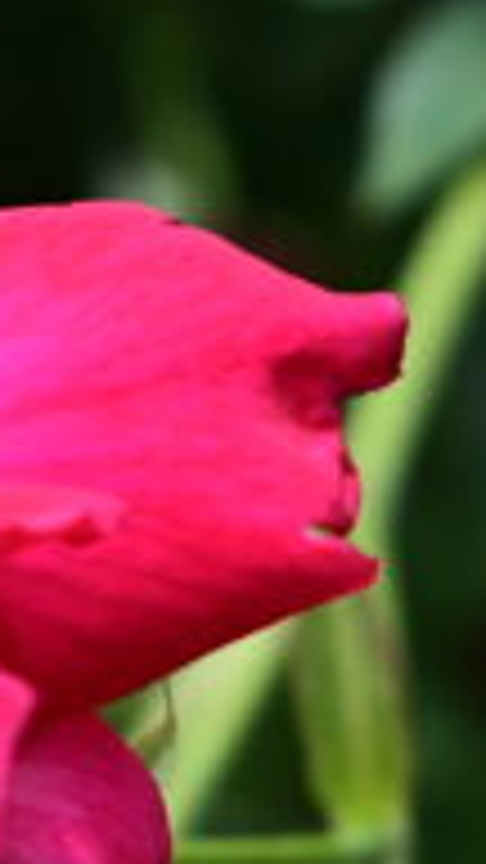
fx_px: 6392
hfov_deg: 4.3
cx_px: -432
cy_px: 616
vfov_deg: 7.7
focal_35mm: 279
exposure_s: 1/200
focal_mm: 50
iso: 100
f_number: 7.1
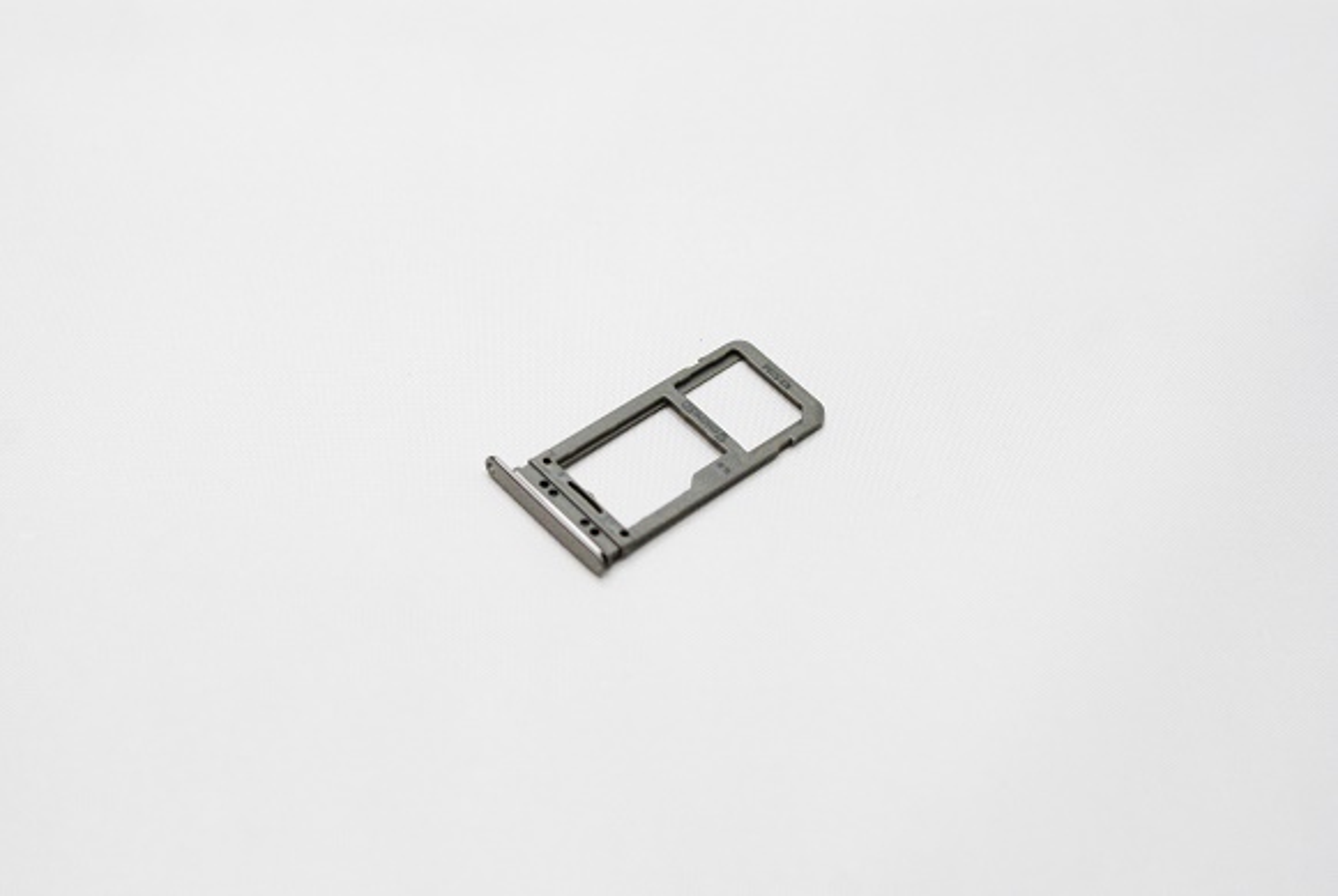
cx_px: 669
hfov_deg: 27.0
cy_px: 448
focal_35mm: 75
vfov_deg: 18.2
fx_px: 2791
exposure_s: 1/320
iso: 1600
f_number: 5.6
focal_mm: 50
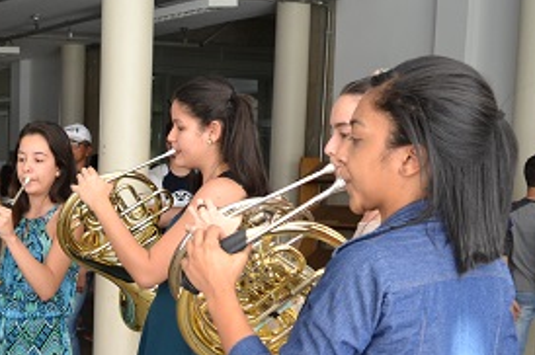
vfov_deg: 17.7
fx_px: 1098
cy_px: 394
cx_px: -141
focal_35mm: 74
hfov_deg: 24.3
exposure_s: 1/50
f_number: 3.5
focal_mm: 18
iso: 400
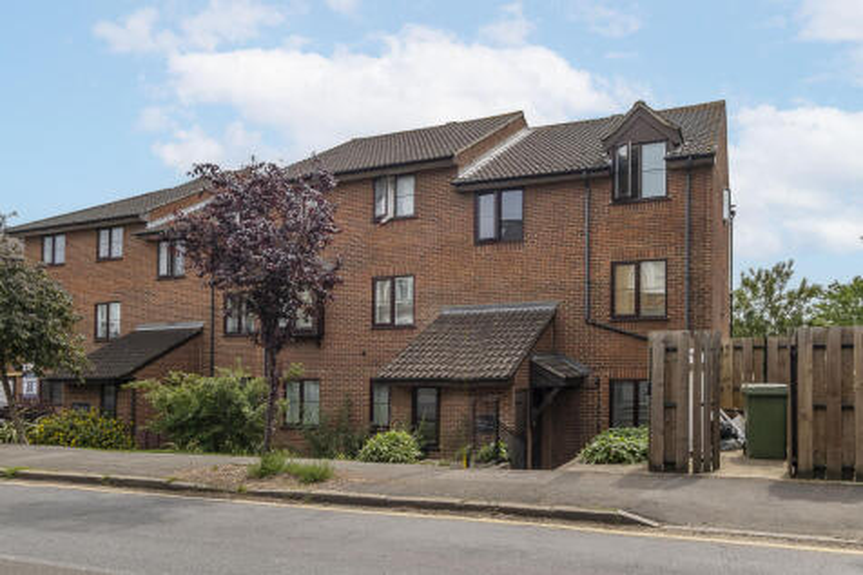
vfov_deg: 49.5
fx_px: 623
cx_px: 432
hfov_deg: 69.4
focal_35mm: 26
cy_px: 288
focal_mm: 17.4
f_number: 5.6
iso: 400
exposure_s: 1/450
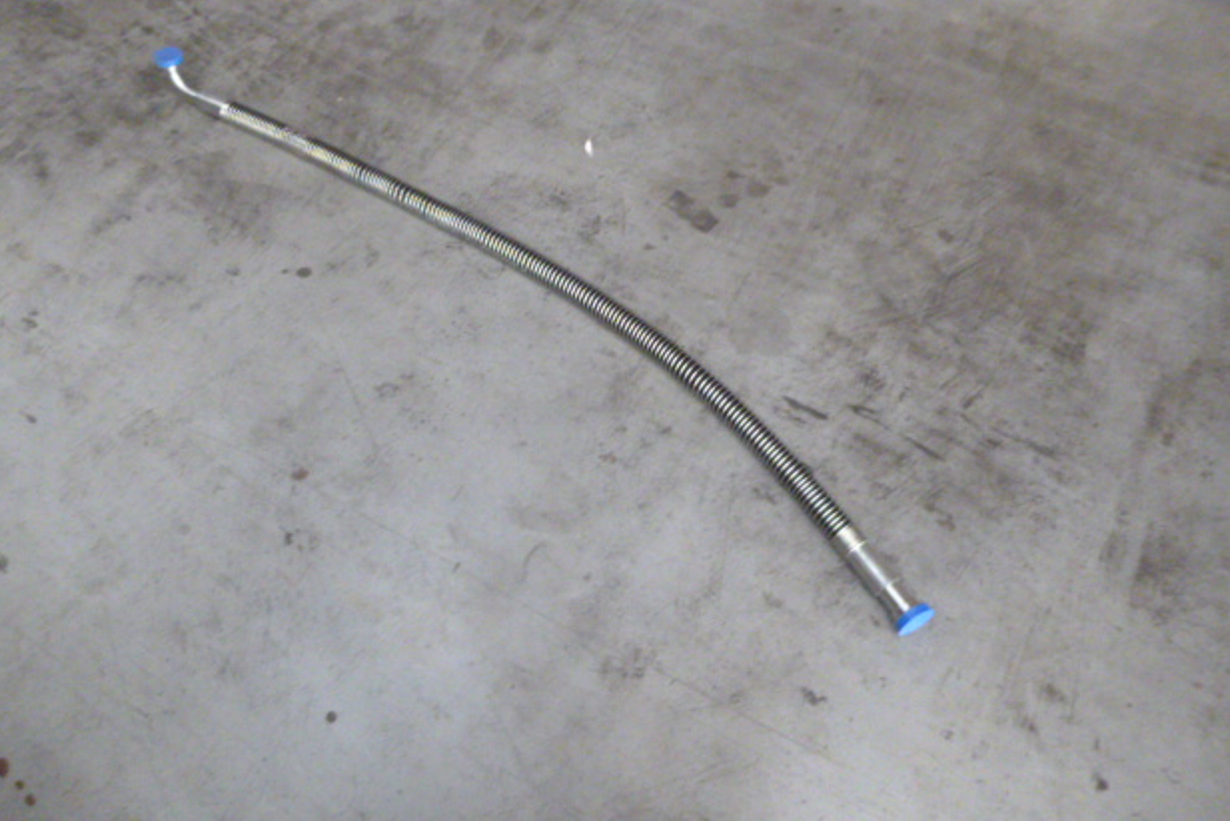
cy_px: 374
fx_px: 923
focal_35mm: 27
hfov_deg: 67.4
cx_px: 595
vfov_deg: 47.9
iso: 800
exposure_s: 1/15
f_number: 3.1
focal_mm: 4.5
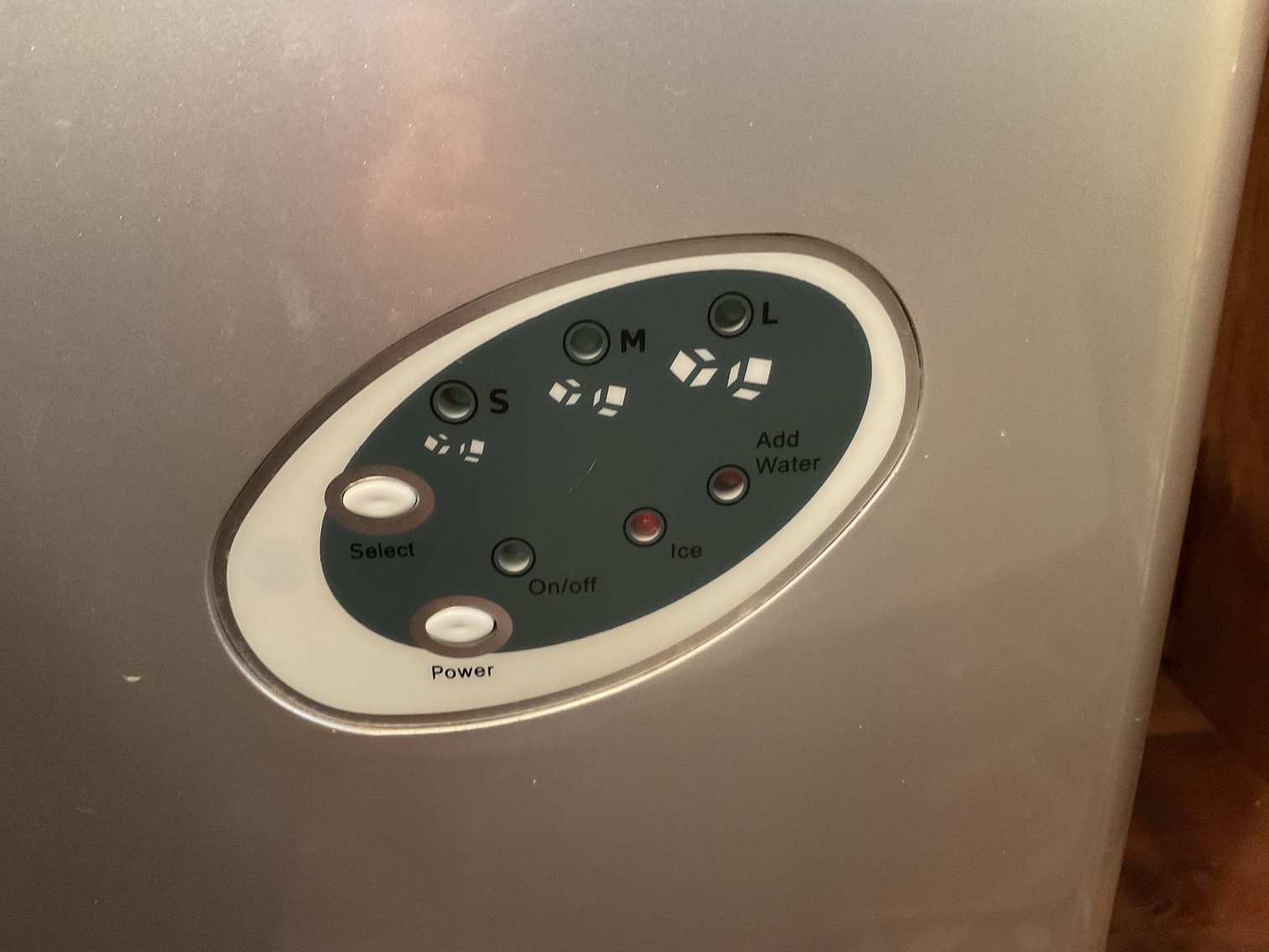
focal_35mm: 29
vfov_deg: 48.2
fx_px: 1063
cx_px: 634
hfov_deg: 61.7
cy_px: 476
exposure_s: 1/30
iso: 320
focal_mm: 3
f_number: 1.8
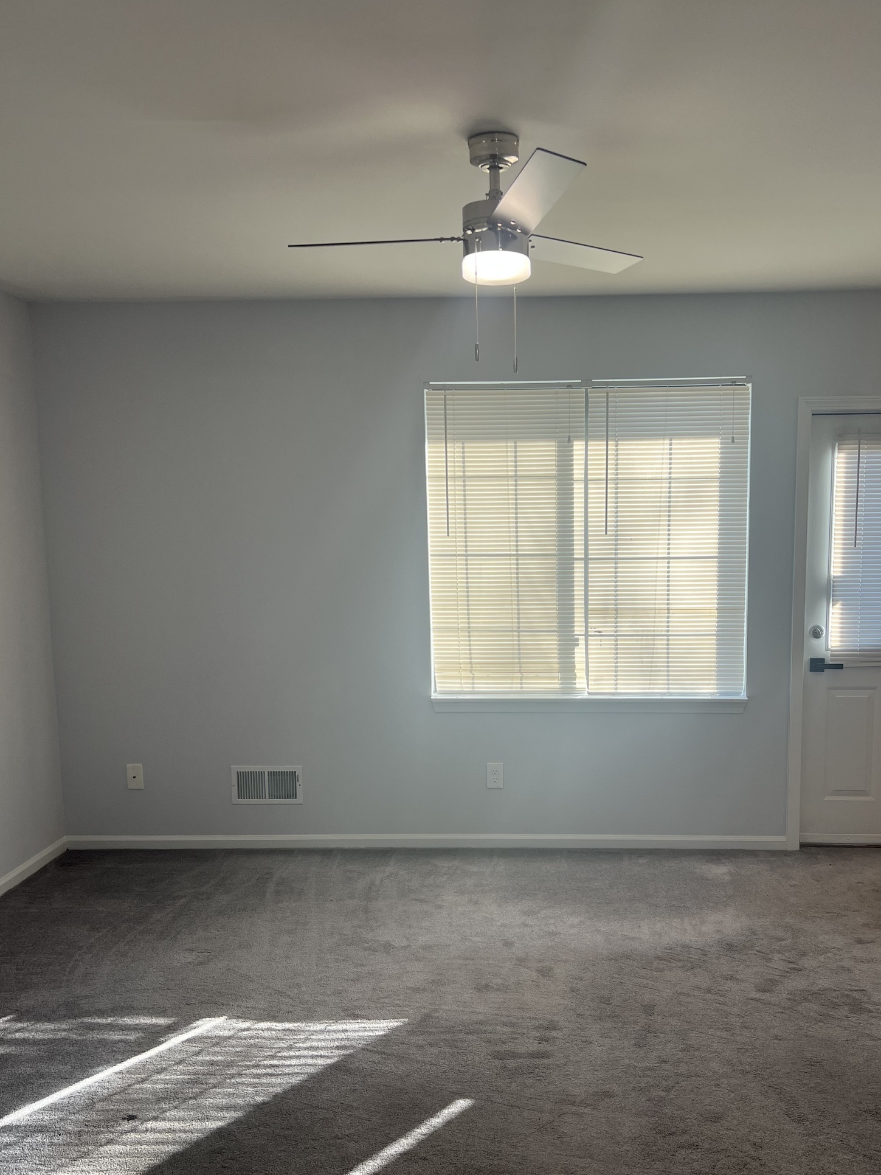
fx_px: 1052
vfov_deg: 58.2
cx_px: 505
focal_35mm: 31
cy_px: 661
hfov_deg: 45.3
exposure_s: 1/161
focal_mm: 5.7
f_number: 1.5
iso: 50
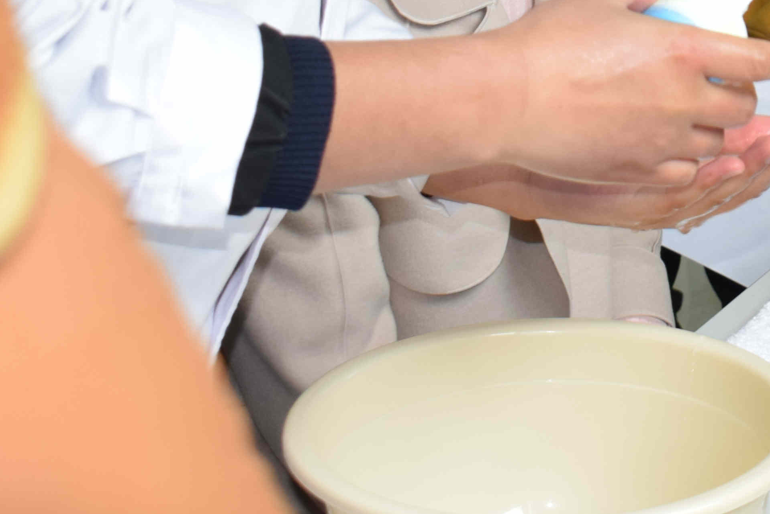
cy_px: -271
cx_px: 915
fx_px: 3113
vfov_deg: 9.2
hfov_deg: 13.7
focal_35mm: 146
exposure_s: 1/125
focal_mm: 31
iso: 800
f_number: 5.6
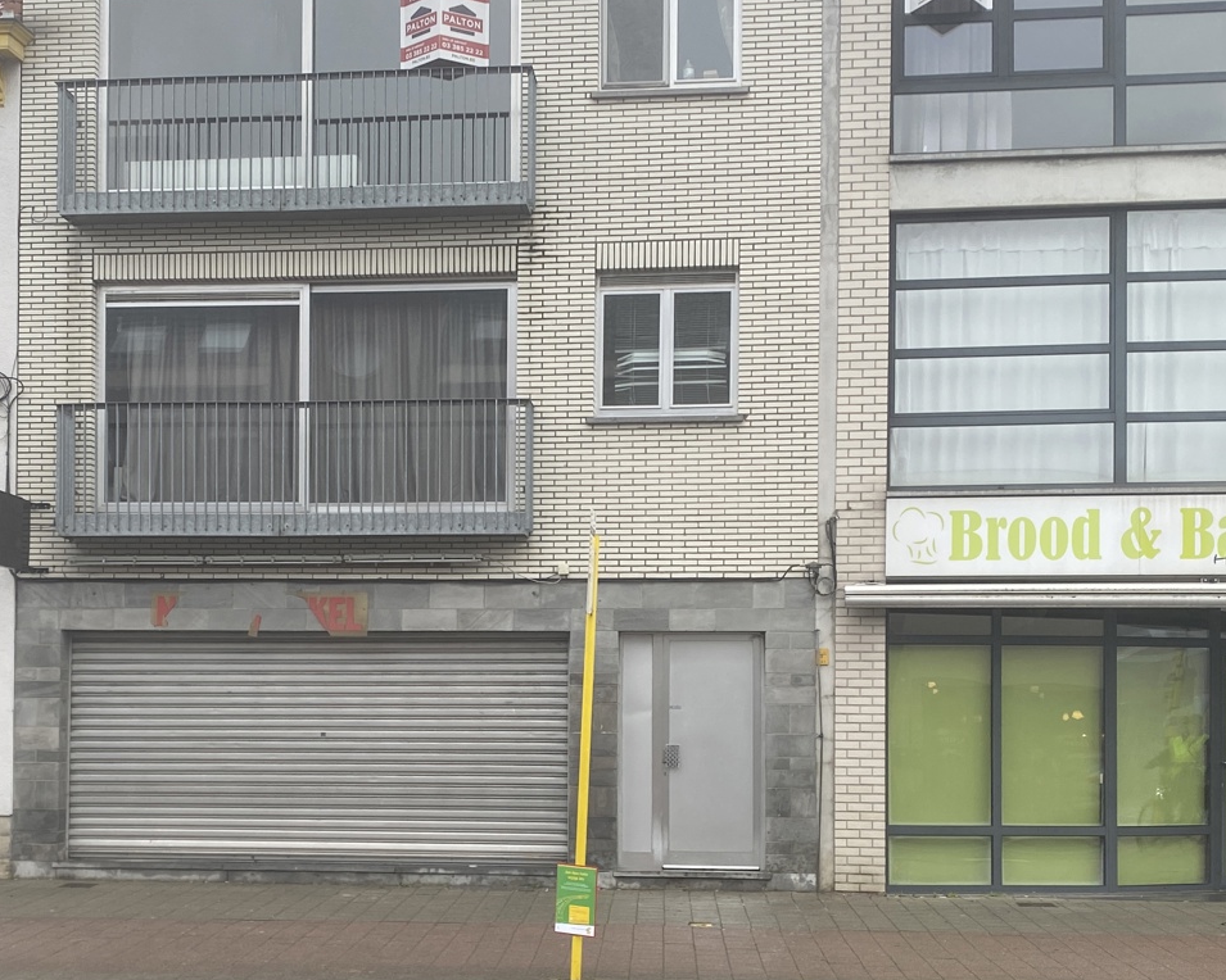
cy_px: 704
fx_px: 1851
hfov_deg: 36.6
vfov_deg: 29.3
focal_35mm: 51
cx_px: 511
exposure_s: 1/209
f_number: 1.8
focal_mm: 4.25
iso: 32
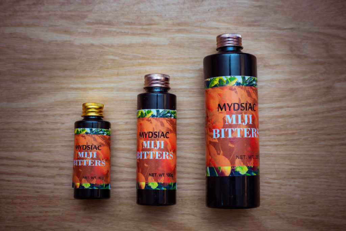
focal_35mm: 50
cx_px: 173
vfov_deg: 27.0
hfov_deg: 39.6
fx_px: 481
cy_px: 116
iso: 800
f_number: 5
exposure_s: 1/160
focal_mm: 50
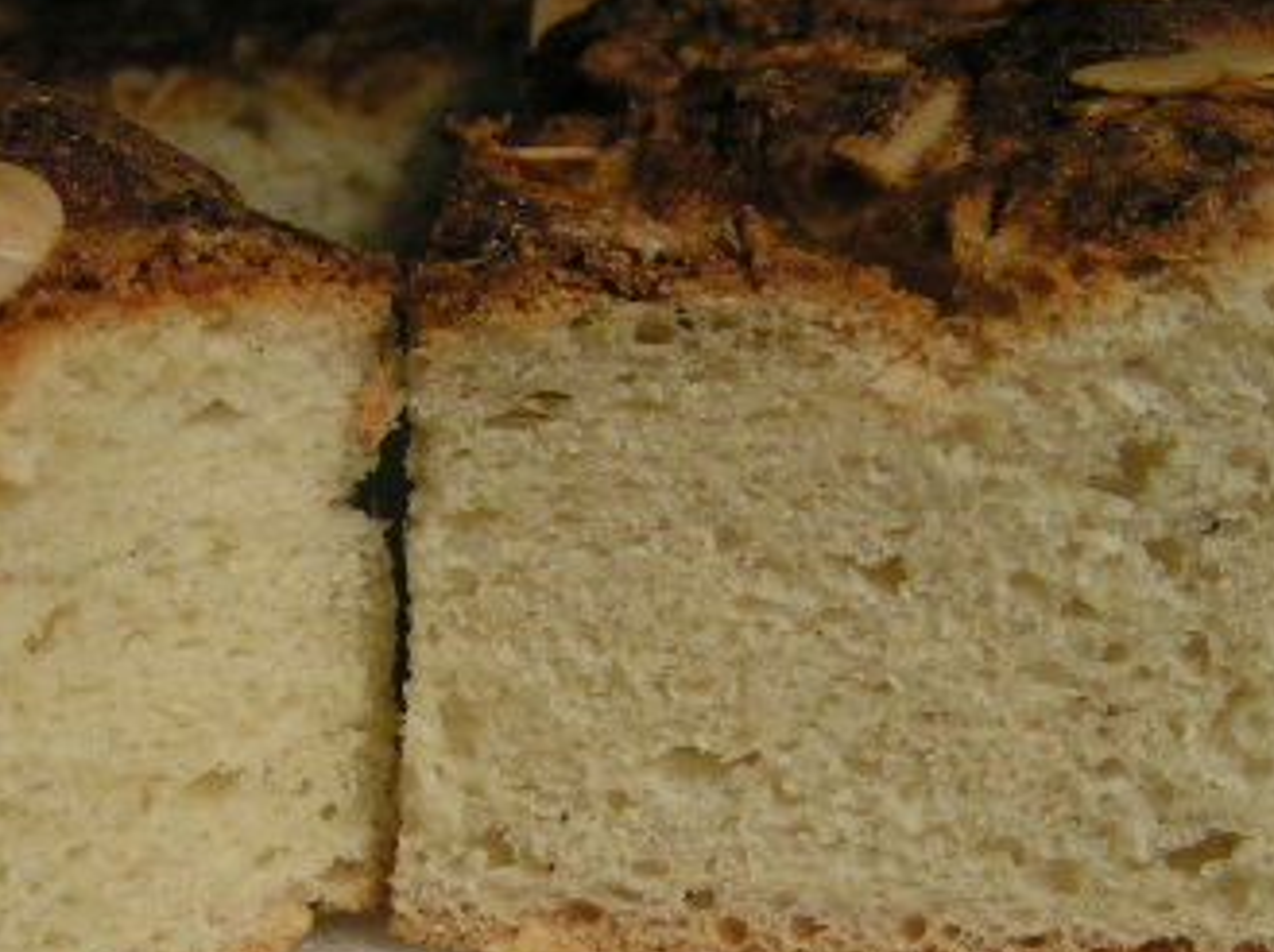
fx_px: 2721
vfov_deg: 19.7
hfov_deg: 26.3
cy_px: 697
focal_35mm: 74
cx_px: 550
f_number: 2.8
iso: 200
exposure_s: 1/25
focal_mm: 5.8
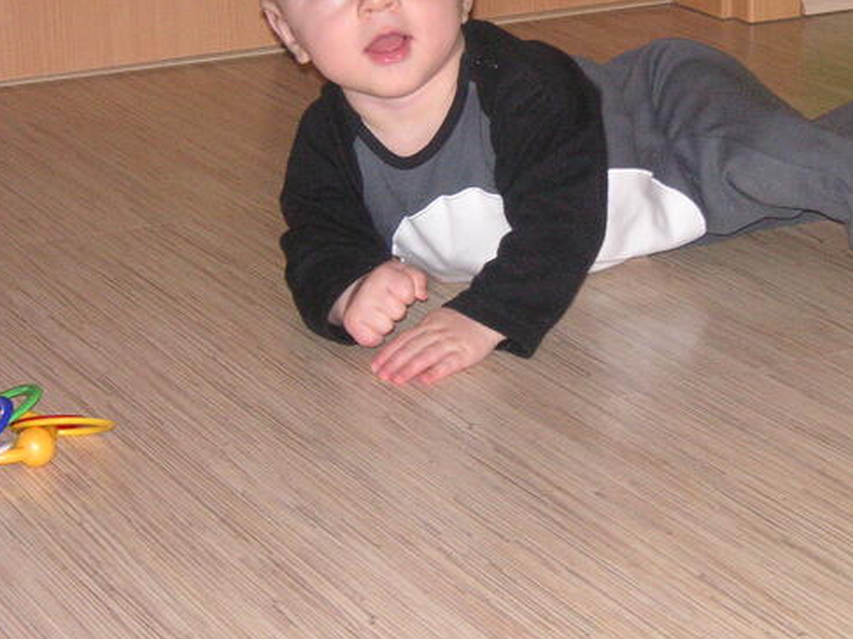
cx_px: 596
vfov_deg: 12.8
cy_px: 117
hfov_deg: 17.1
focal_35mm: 115
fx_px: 2833
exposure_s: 1/90
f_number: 4.2
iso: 160
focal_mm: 11.7
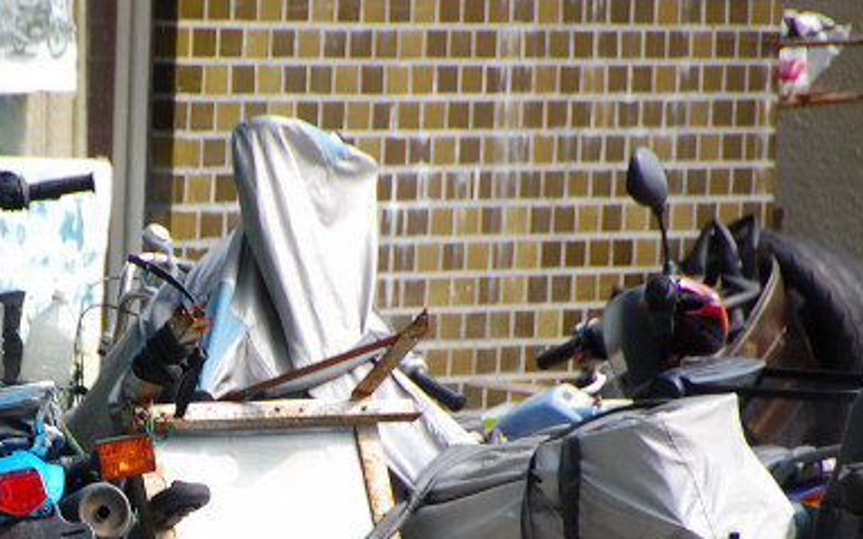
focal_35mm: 638
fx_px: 14999
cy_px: 544
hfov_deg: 3.3
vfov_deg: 2.1
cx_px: -29
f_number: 5.6
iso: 200
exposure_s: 1/160
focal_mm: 200
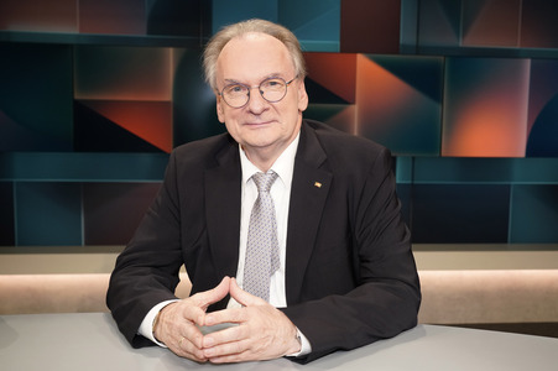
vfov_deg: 36.8
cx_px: 279
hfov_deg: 53.2
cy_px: 186
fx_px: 558
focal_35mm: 36
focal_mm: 36
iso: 2000
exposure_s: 1/125
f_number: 5.6
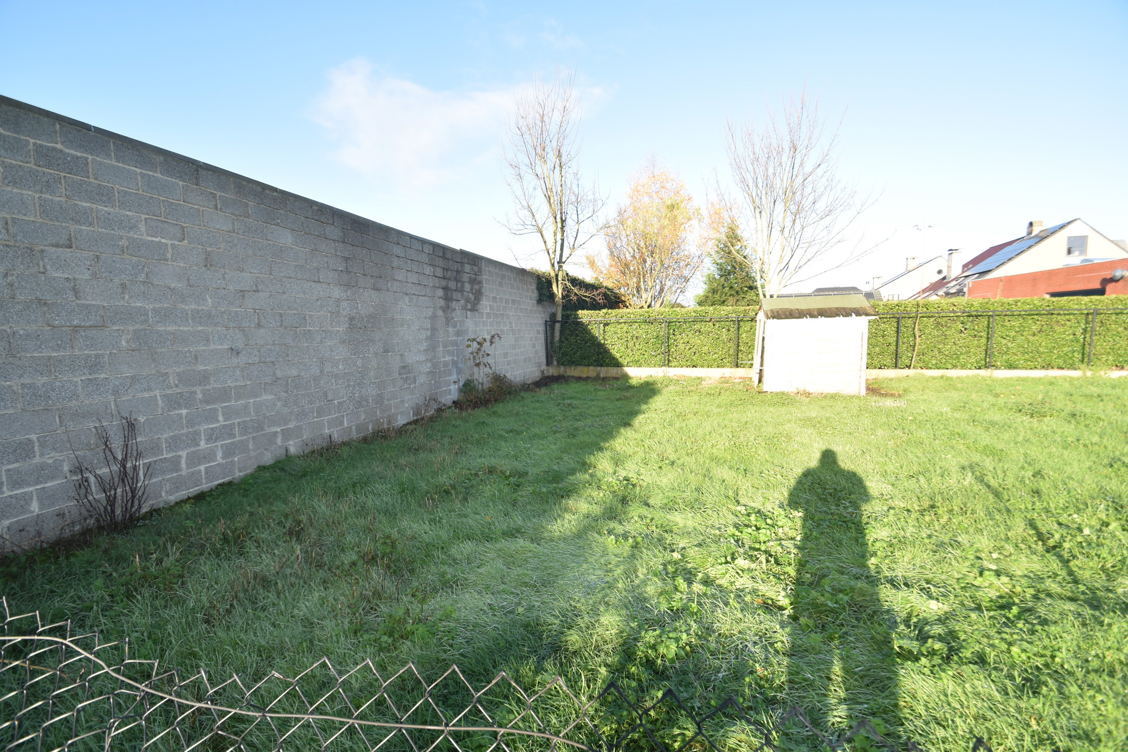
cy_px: 376
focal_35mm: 15
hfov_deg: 100.4
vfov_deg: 77.3
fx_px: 470
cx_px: 564
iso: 100
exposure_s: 1/125
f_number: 5.6
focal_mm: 10
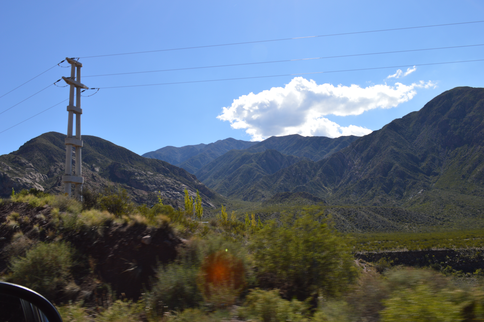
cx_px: 242
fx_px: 443
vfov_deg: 39.9
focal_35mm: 33
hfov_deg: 57.3
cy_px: 161
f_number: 10
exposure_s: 1/200
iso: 100
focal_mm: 22
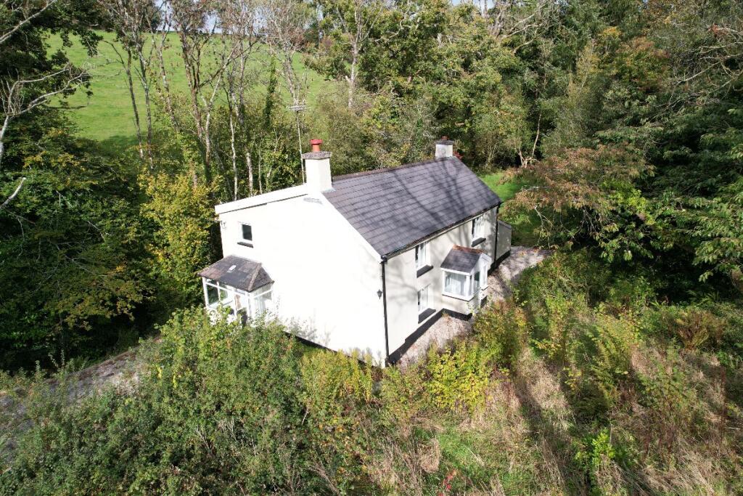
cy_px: 248
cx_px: 372
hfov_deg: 78.6
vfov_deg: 57.2
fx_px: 454
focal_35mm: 22
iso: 100
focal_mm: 8.38
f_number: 2.8
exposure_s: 1/1000
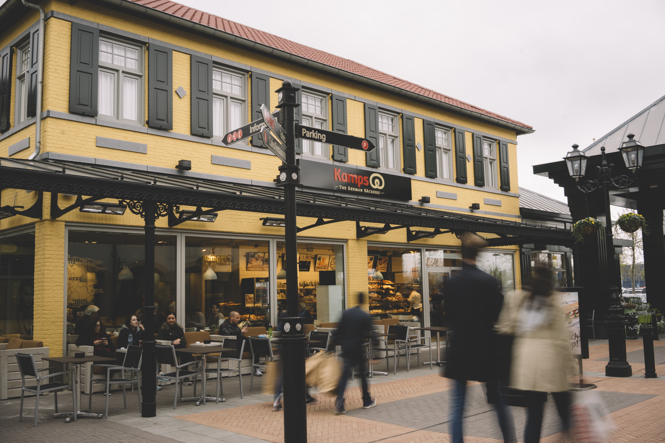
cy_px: 222
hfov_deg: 54.4
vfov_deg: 37.9
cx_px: 332
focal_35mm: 35
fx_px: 646
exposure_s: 1/5
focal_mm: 35
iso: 50
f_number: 13
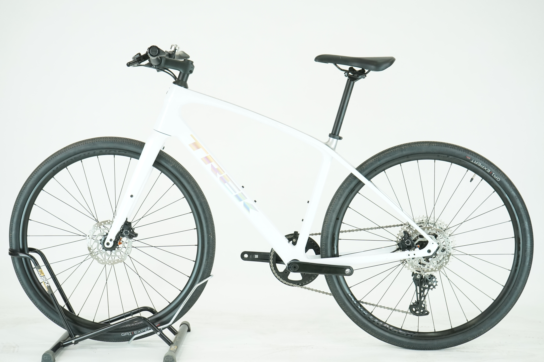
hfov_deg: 34.5
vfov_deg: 23.4
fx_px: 876
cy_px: 181
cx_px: 272
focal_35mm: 58
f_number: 5
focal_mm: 58
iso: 1600
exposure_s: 1/200
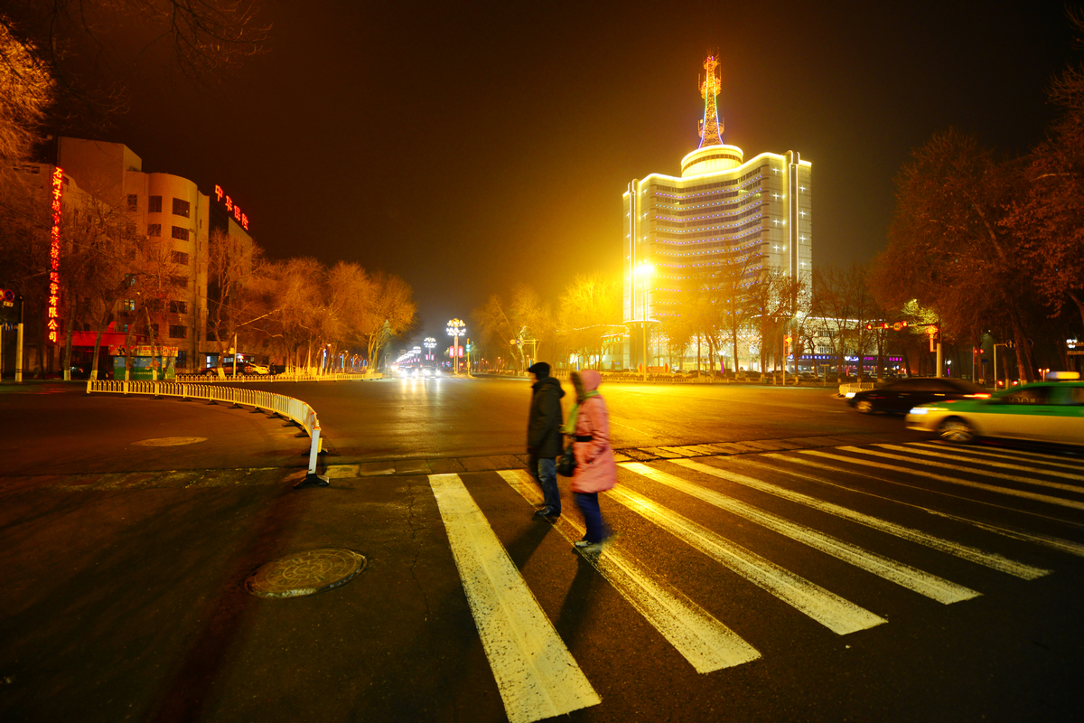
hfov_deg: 104.3
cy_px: 362
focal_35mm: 14
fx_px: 422
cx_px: 542
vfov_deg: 81.2
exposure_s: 1/20
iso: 500
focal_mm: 14
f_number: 2.8
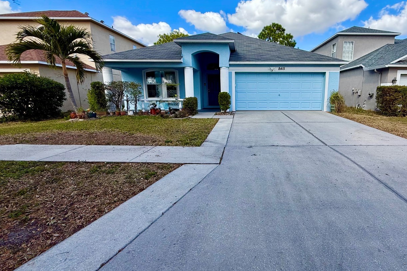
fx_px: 215
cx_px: 251
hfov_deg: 85.5
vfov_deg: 64.5
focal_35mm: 19
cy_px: 132
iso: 50
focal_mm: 2.22
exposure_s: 1/613
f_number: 2.2
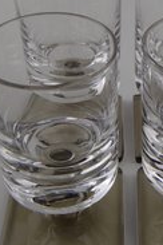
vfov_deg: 28.1
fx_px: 489
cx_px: 125
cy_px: 108
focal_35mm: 72
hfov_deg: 18.8
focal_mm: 6.64
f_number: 4.7
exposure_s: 1/160
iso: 125
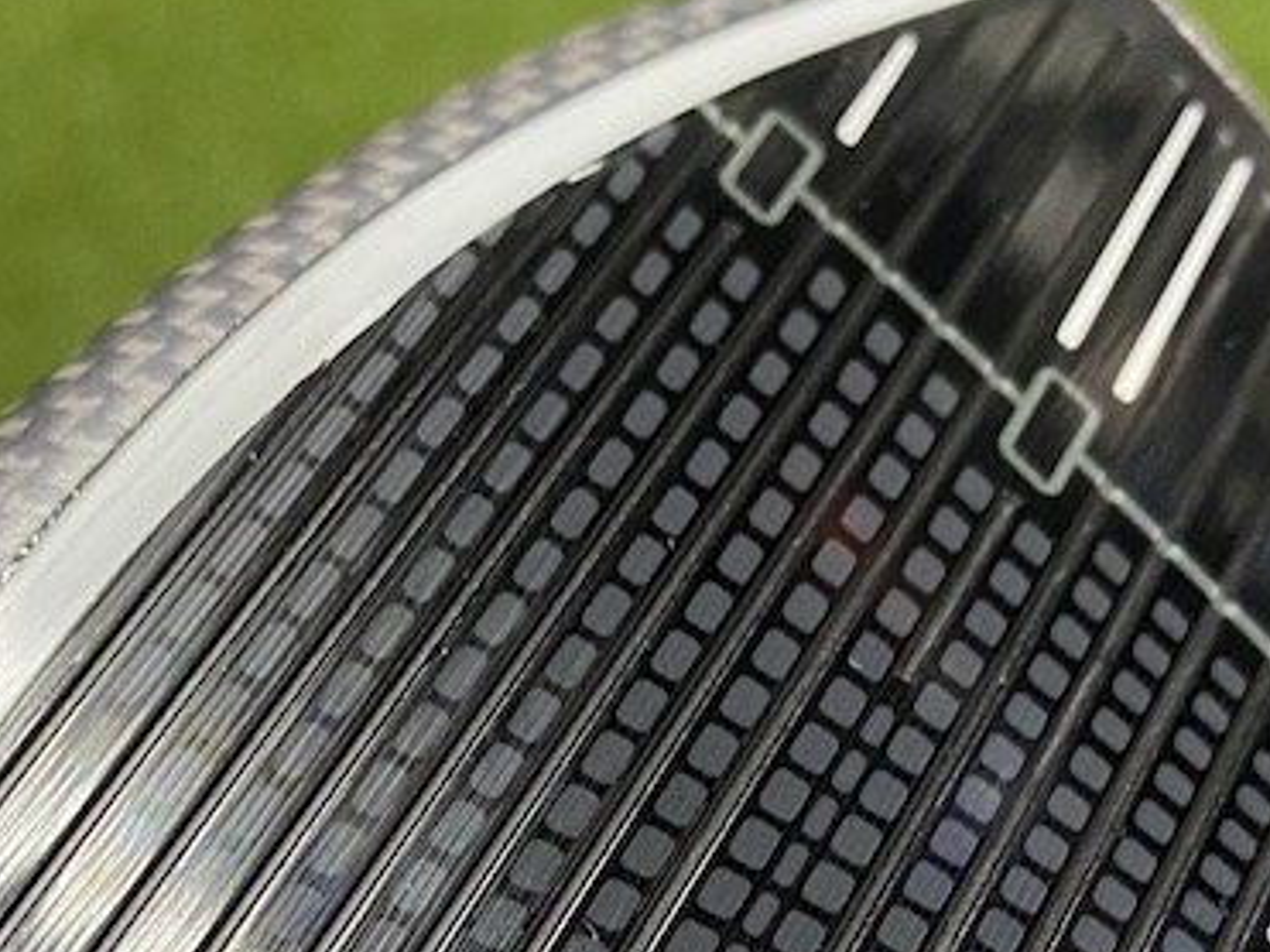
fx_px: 2531
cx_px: 490
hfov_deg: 28.1
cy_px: 1130
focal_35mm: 69
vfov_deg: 20.0
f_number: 1.8
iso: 320
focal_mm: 4.25
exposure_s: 1/60
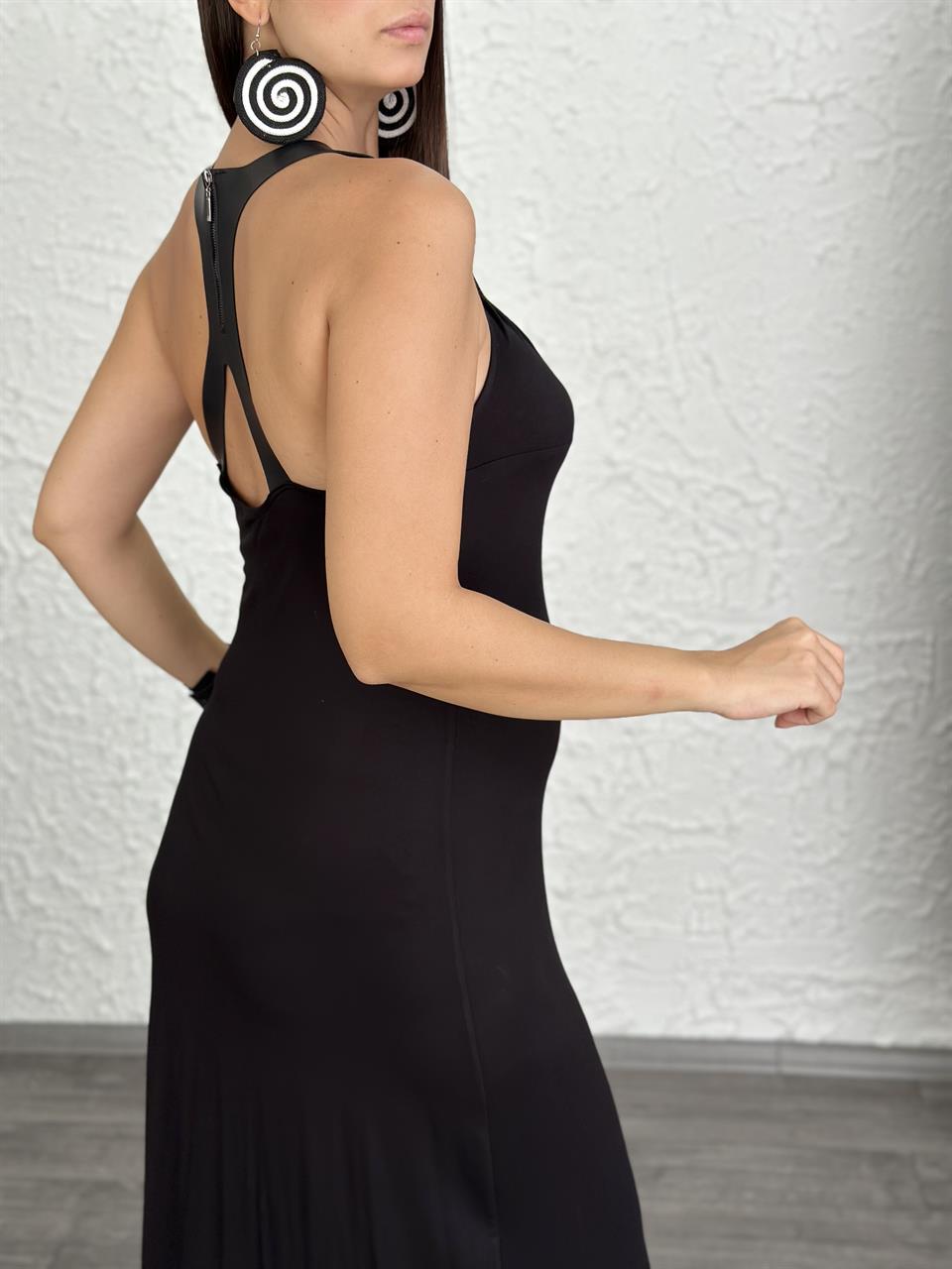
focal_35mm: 48
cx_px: 476
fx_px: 1760
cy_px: 634
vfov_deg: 39.7
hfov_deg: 30.3
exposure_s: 1/349
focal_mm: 6.86
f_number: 1.78
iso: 80
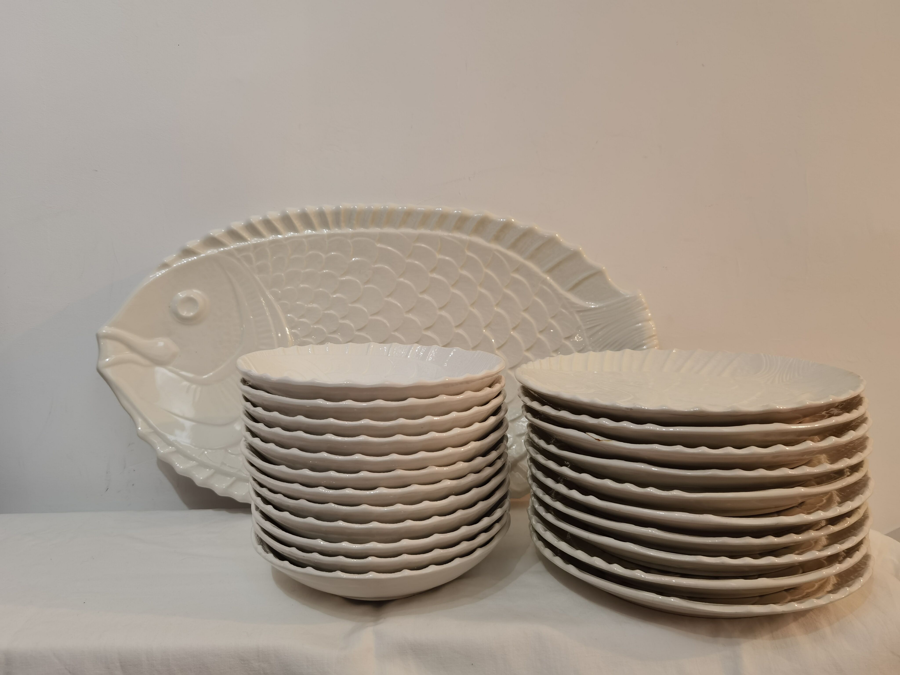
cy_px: 338
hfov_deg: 65.3
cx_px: 450
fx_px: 702
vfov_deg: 51.4
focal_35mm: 27
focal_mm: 6.71
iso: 125
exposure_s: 1/50
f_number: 1.9
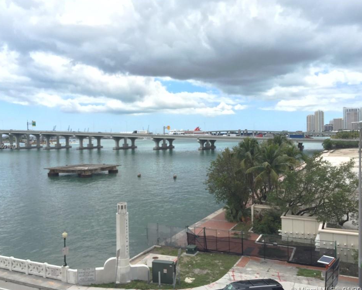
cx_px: 175
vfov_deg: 47.1
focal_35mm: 31
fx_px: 332
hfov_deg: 57.2
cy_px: 147
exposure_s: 1/514
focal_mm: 4.15
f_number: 2.2
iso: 32
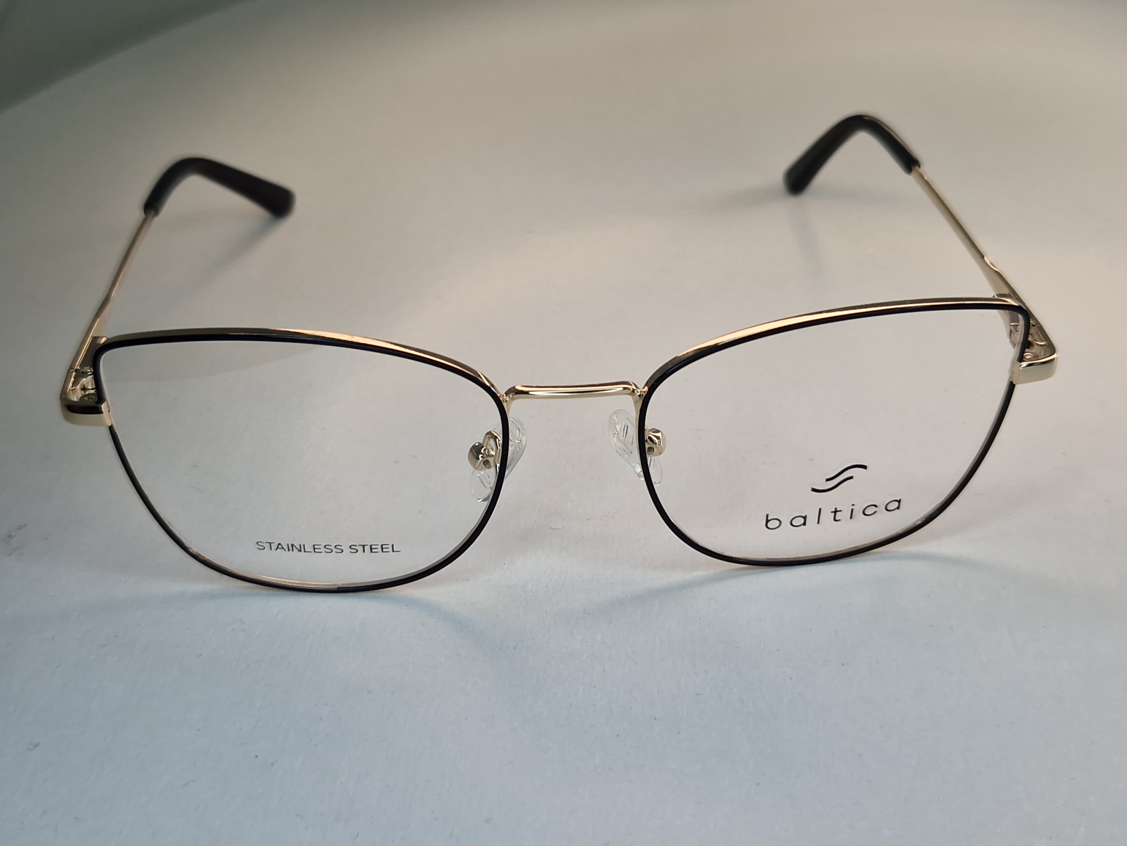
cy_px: 423
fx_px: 749
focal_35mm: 23
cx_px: 564
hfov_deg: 73.9
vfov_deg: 58.9
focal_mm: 5.4
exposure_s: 1/208
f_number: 1.8
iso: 50
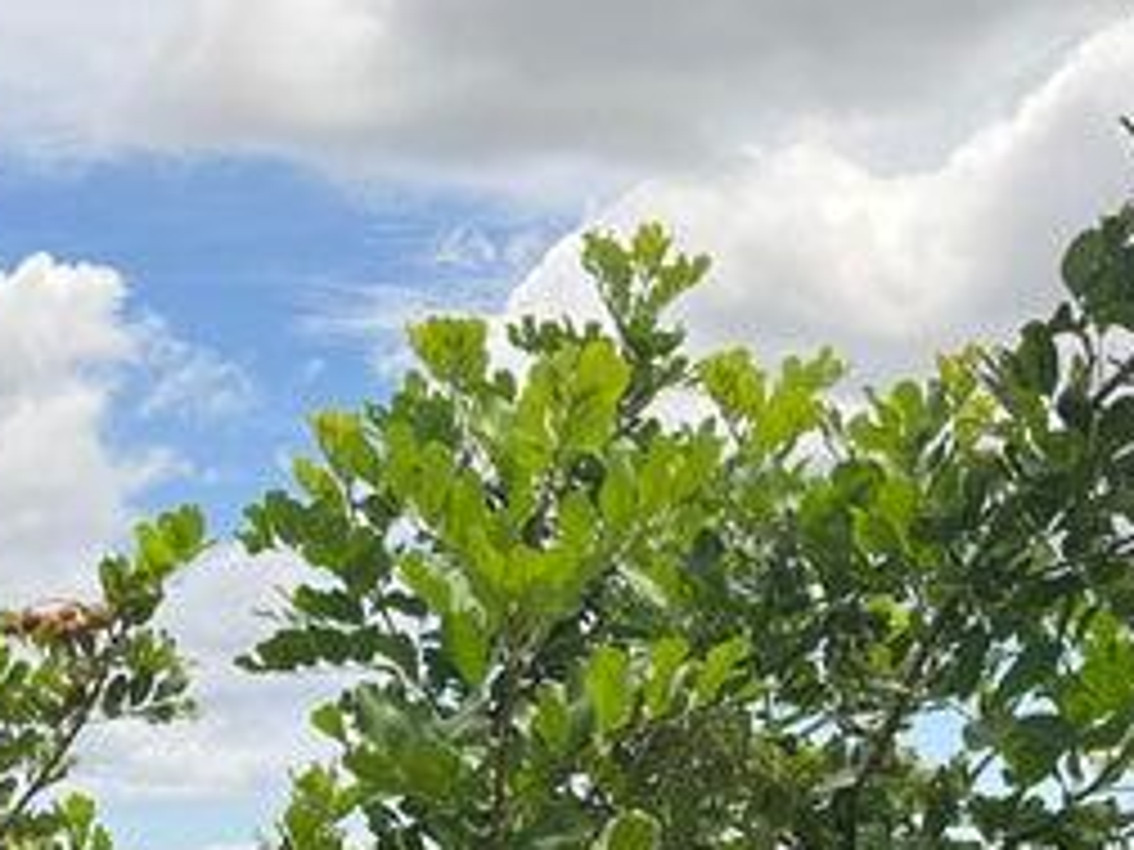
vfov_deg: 16.1
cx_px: 700
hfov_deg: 22.2
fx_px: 2883
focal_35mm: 88
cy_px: 1043
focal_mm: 5.1
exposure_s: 1/2062
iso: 50
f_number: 1.6
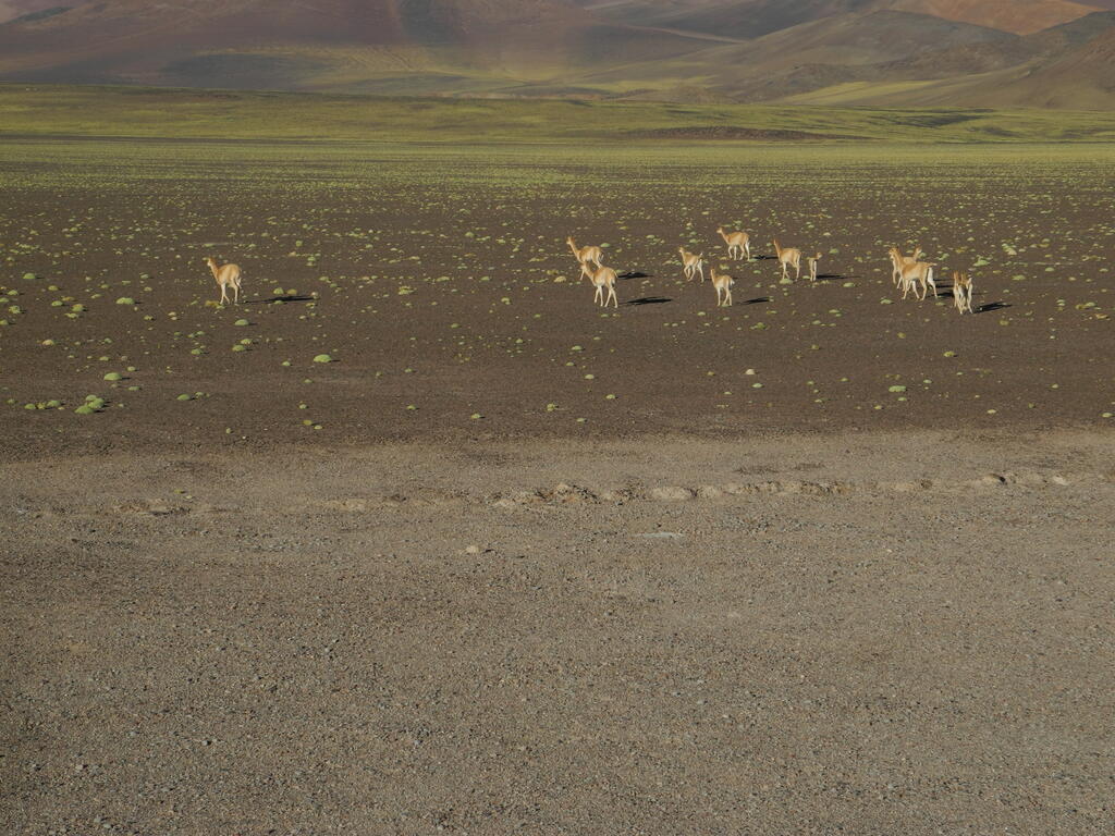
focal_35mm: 105
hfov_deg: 18.7
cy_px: 418
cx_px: 558
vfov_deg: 14.1
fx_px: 3382
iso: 100
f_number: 4.5
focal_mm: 22.5
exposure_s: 1/1250
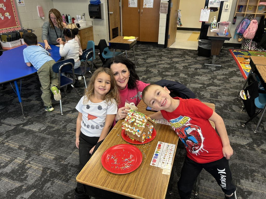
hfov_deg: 67.3
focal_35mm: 26
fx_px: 200
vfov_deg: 53.1
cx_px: 133
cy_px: 100
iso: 64
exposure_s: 1/120
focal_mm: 5.7
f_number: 1.5
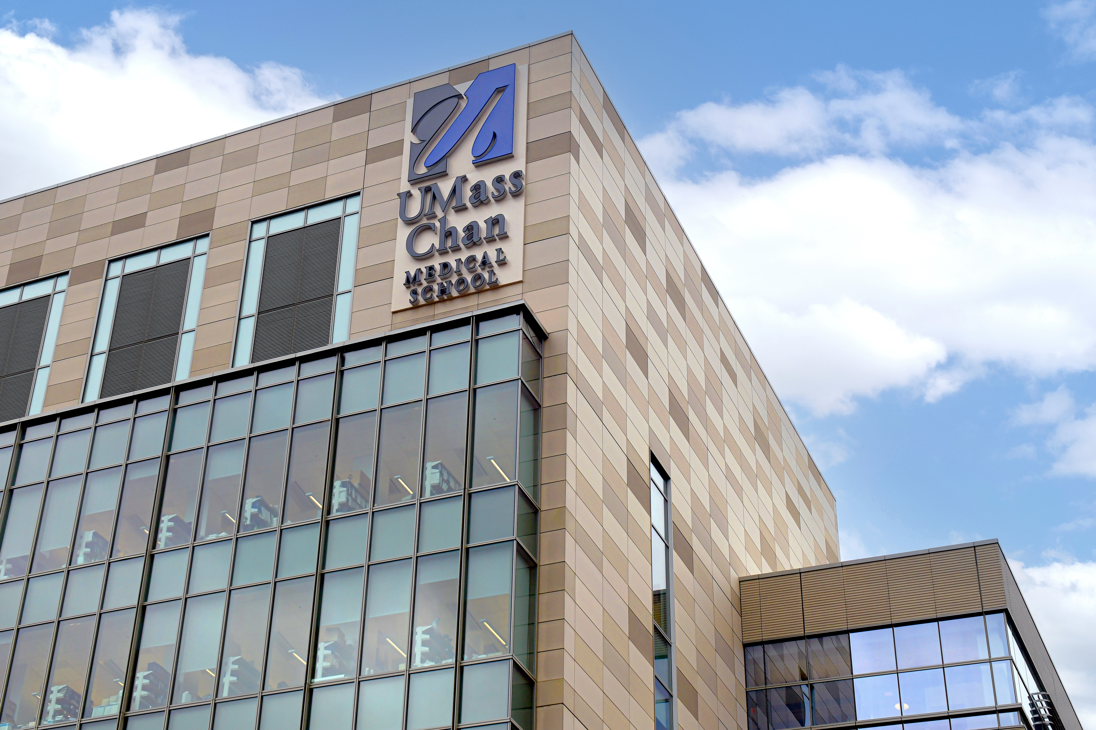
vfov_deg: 29.2
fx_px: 1400
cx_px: 493
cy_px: 372
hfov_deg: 42.7
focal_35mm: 46
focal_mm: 40
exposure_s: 1/500
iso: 400
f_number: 7.1
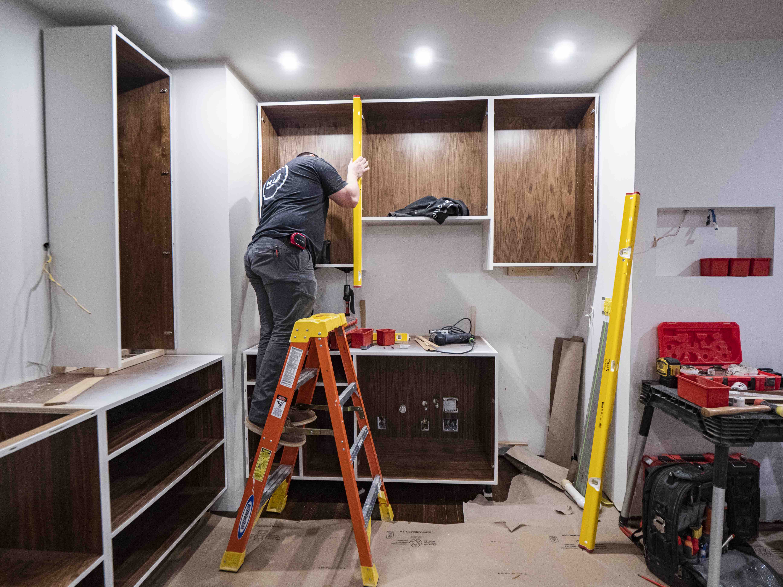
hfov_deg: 87.8
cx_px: 392
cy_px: 294
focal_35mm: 18
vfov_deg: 71.6
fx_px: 407
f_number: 2.9
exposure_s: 1/60
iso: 1250
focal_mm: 9
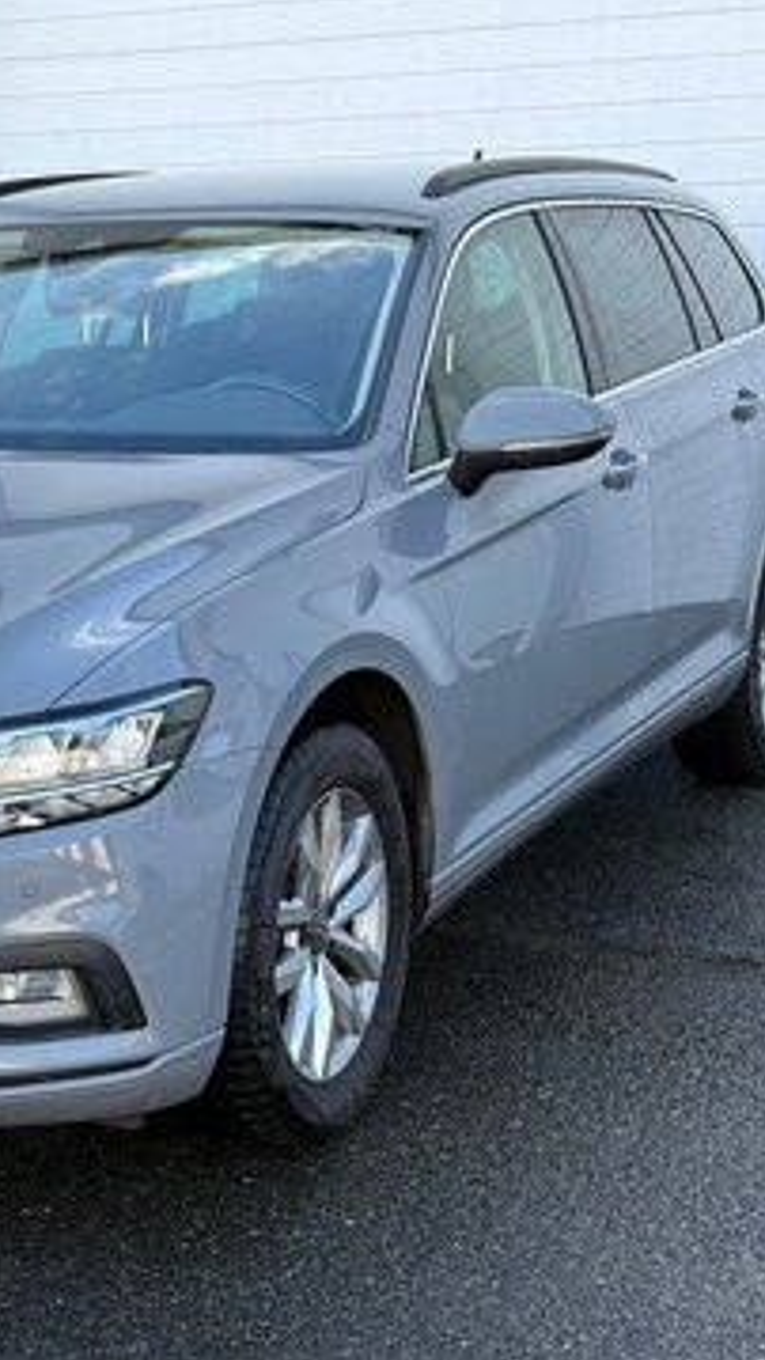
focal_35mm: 71
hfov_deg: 16.6
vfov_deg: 29.7
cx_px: 0
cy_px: 678
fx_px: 2560
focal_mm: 6.76
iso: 80
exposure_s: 1/513
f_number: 1.78
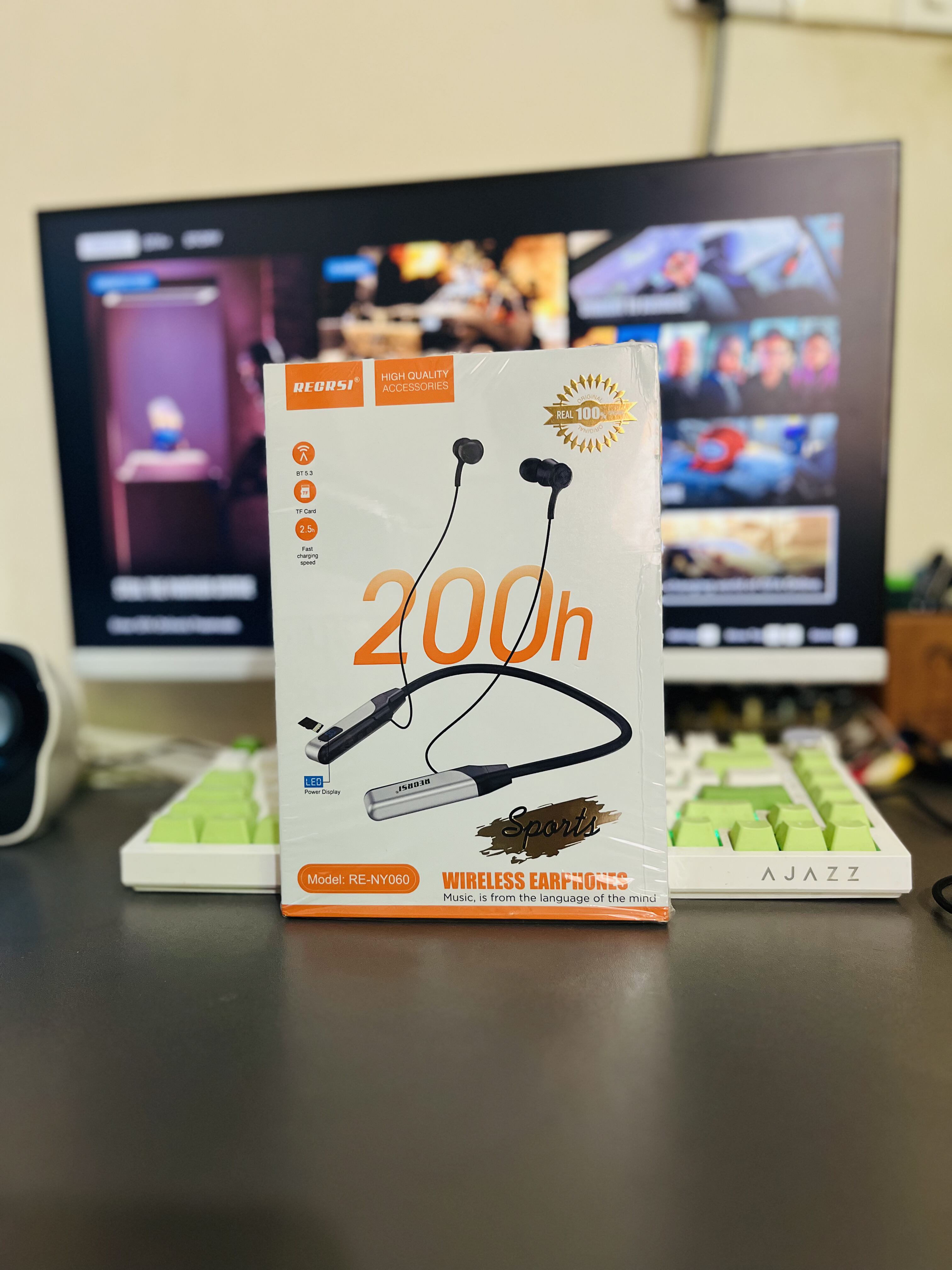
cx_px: 476
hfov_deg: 53.1
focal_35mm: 26
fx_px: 953
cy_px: 635
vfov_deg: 67.3
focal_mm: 5.1
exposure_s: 1/60
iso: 160
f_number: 1.6
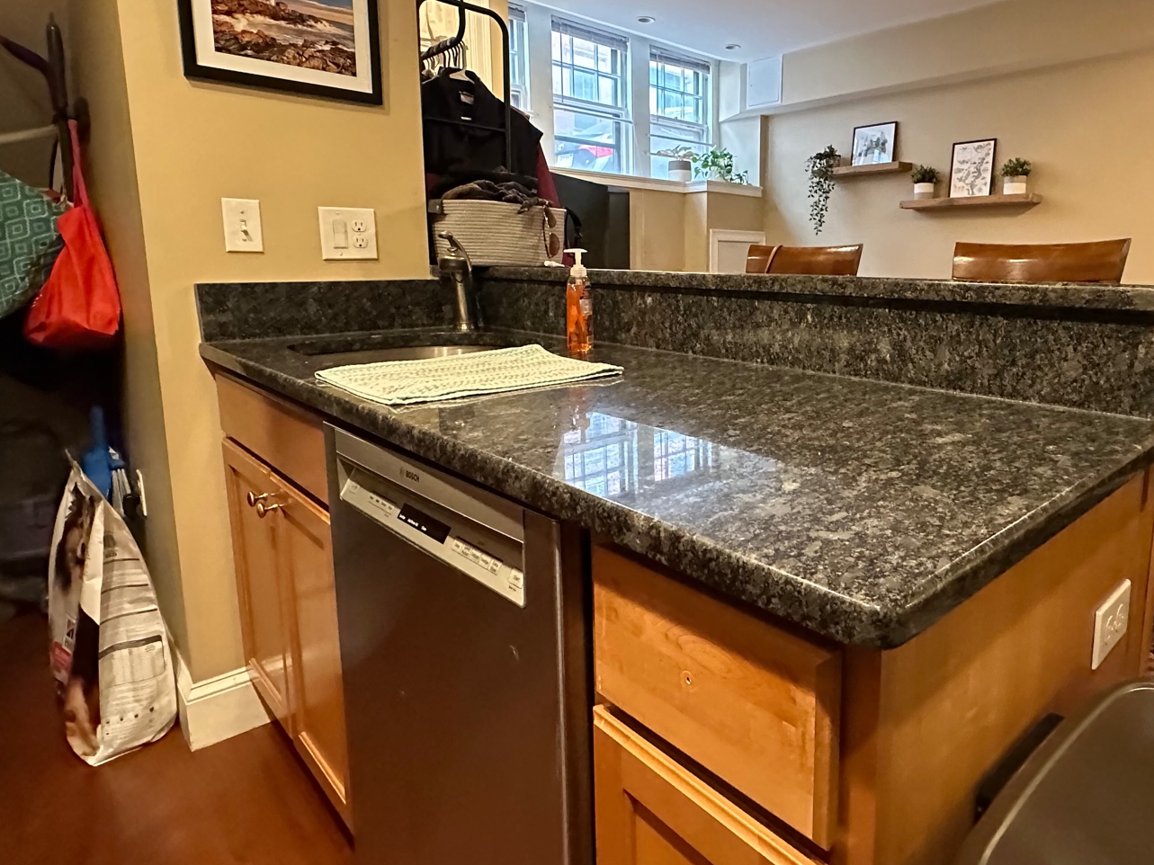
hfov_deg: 74.9
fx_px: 733
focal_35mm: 22
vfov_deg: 60.8
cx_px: 732
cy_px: 375
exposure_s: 1/60
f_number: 2.2
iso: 1000
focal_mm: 2.22
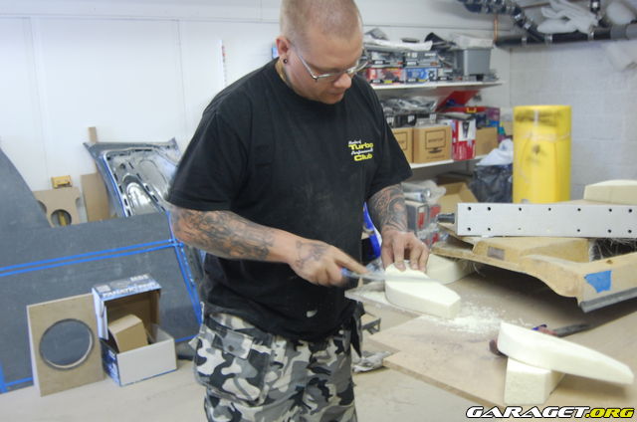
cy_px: 211
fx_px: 636
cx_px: 318
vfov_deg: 36.7
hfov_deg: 53.2
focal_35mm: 36
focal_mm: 24
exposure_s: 1/13
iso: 800
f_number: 4
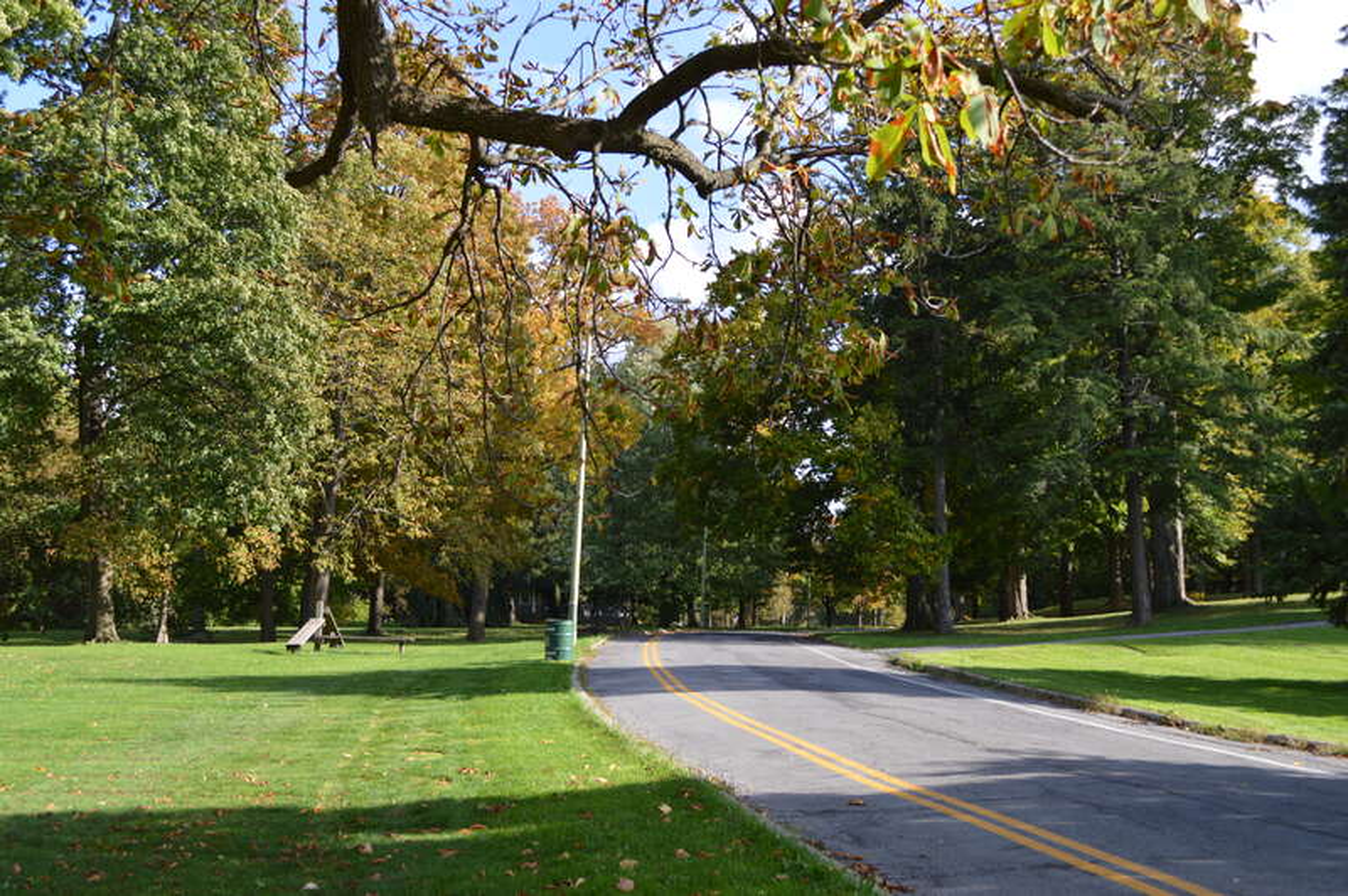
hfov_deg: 49.6
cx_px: 674
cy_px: 448
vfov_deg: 34.2
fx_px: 1459
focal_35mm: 39
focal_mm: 26
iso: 100
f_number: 5.6
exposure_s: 1/125
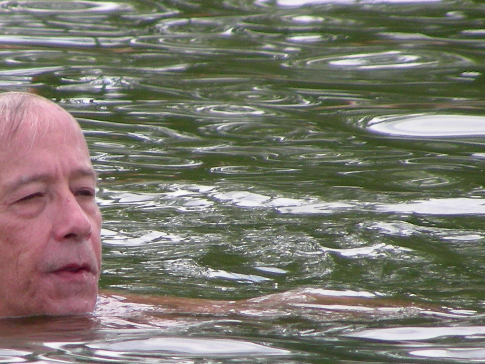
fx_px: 12598
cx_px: 124
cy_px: 271
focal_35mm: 899
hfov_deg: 2.2
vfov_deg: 1.7
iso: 50
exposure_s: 1/304
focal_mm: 63.3
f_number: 3.5
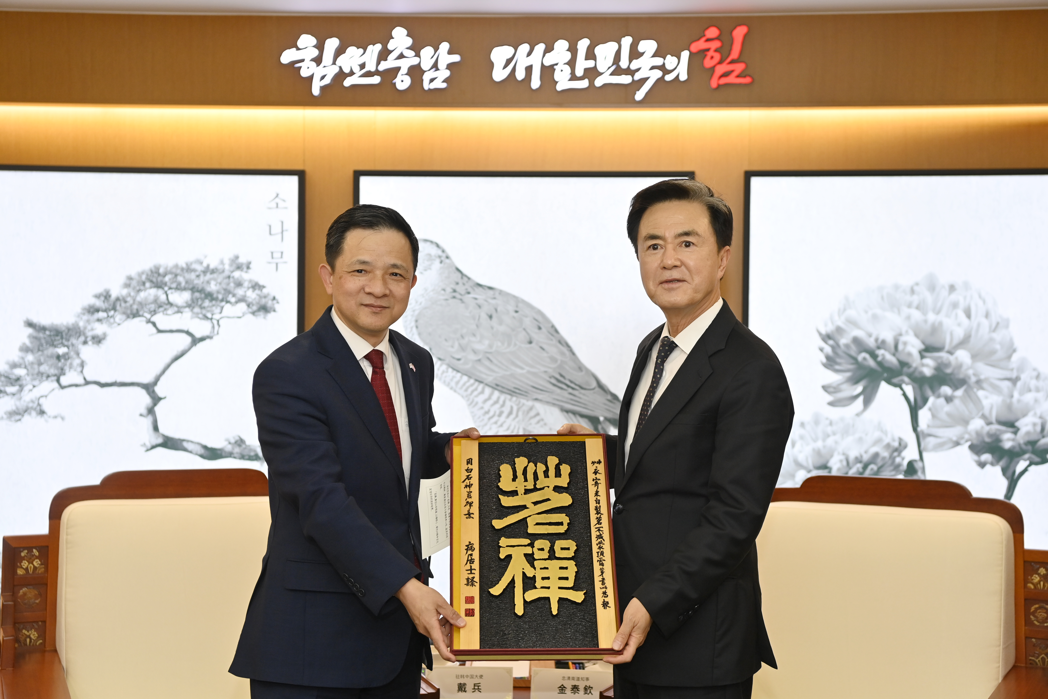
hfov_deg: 34.5
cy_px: 350
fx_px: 1688
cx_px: 524
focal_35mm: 58
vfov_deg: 23.4
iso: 1000
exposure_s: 1/200
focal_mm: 58
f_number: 4.5
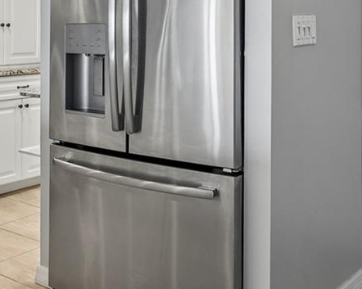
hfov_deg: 35.7
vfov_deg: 28.5
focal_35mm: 51
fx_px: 546
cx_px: 81
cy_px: 29
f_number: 7.1
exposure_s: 1/6
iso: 100
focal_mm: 10
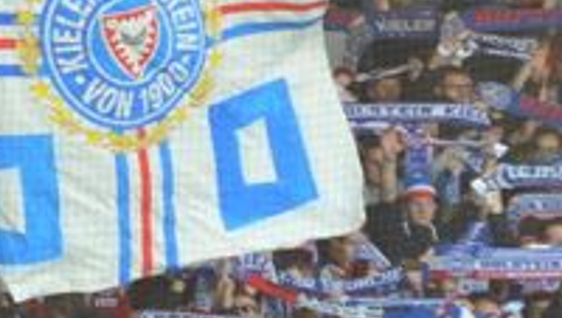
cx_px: 152
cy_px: 211
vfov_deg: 1.6
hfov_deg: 2.8
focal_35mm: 760
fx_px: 11338
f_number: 2.8
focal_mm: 170
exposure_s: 1/250
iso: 500
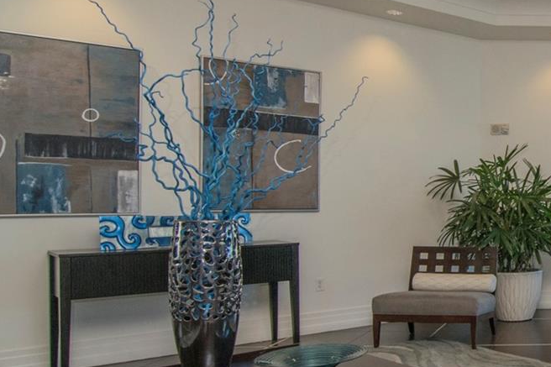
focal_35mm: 40
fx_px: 615
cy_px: 207
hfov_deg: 39.0
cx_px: 617
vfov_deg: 33.2
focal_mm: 11
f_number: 7.1
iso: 500
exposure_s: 1/200
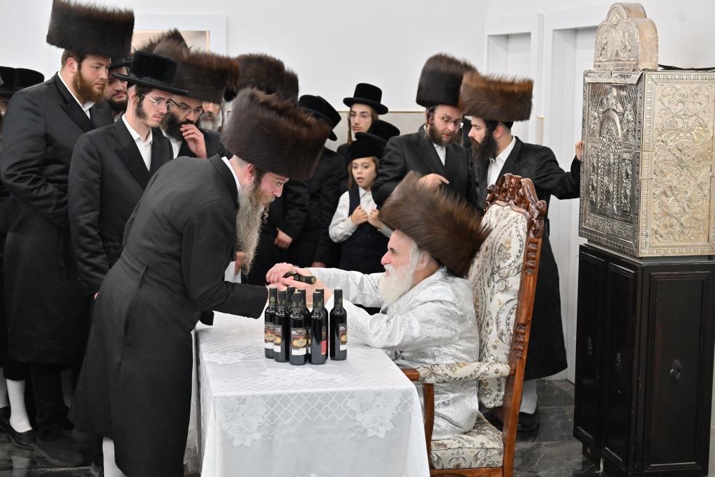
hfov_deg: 33.9
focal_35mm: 59
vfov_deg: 23.0
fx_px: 1172
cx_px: 358
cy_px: 238
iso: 1000
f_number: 4
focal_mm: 59
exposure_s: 1/320
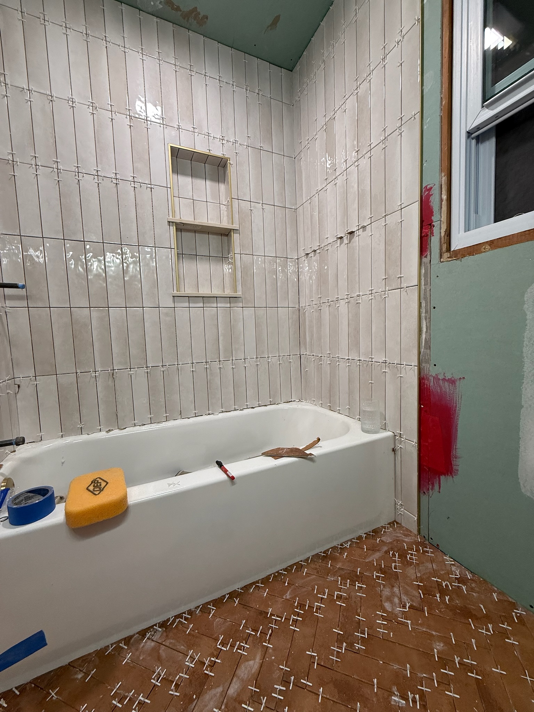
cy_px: 356
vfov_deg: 102.1
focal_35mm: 14
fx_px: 288
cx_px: 267
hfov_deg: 85.7
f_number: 2.2
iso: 200
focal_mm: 2.22
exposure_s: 1/120
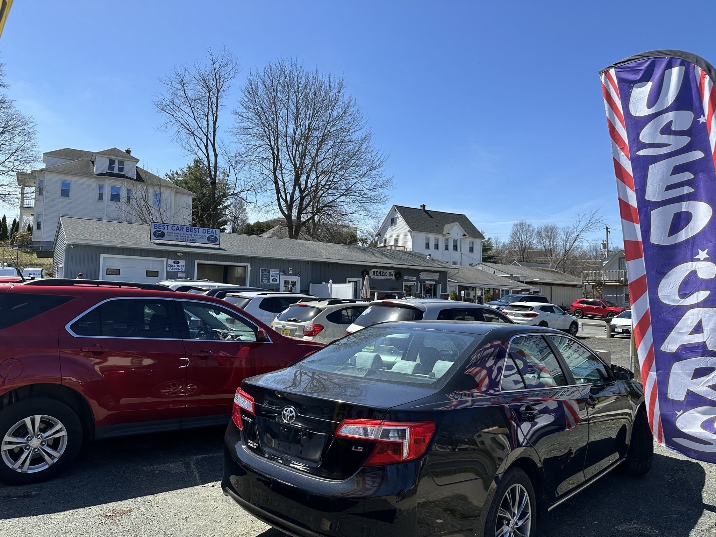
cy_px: 268
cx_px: 358
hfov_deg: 71.6
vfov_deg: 56.8
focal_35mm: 24
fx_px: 496
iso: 80
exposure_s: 1/3597
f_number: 1.78
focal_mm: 6.86
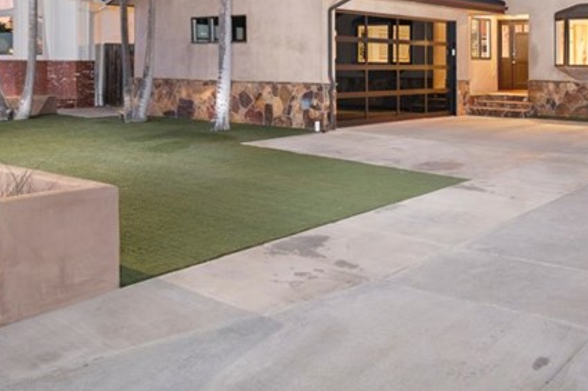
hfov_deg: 46.7
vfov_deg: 31.5
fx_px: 669
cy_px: 64
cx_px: 387
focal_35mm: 41
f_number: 9
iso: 800
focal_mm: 17
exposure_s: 1.6
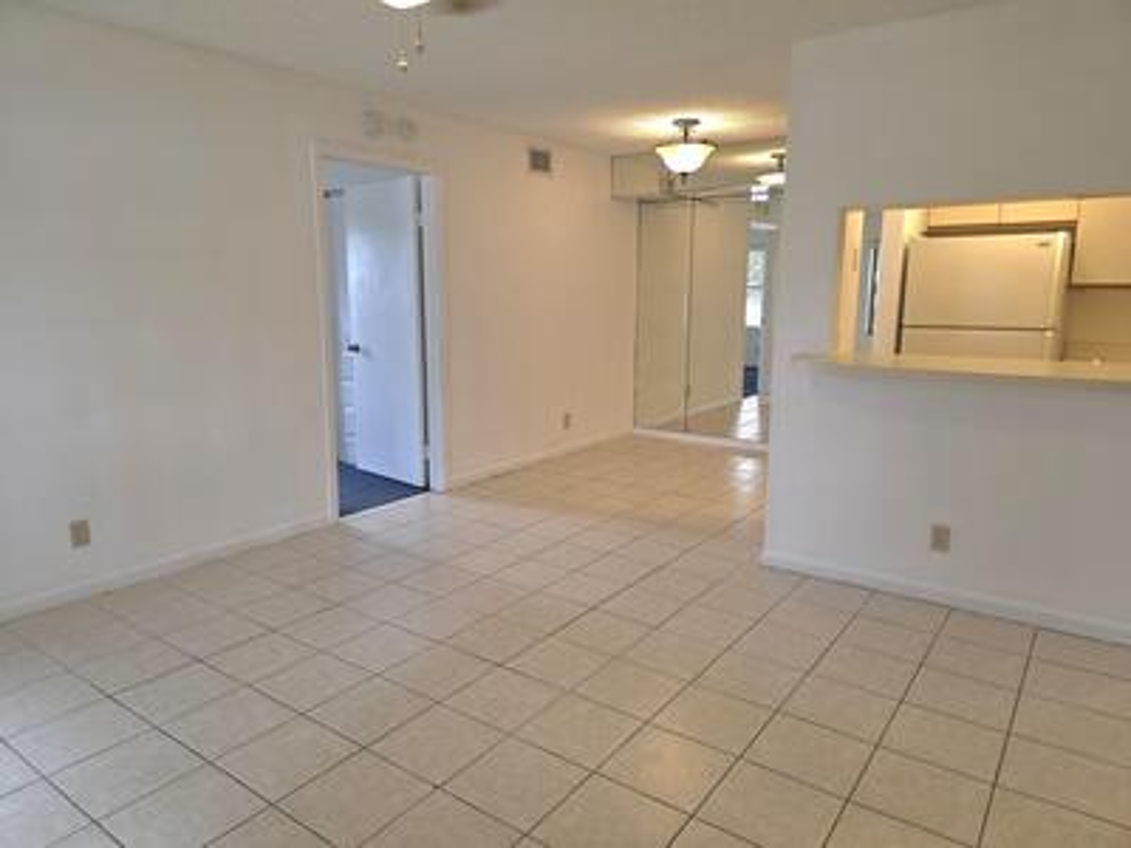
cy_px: 424
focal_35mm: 23
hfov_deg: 73.9
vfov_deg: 58.9
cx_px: 566
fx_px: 751
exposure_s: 1/60.2
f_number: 1.7
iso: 160
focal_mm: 6.3
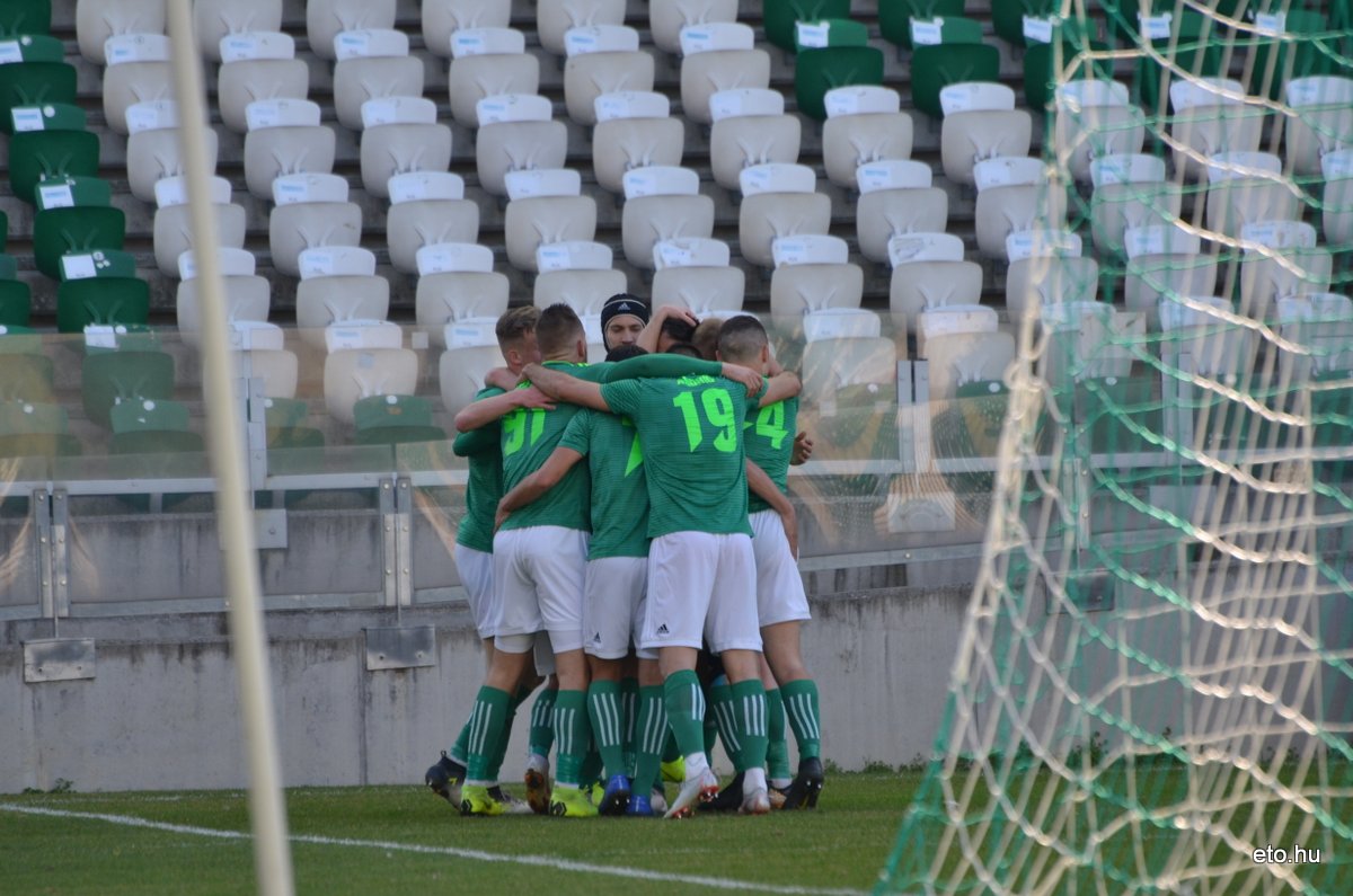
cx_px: 676
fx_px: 16879
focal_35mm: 450
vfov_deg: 3.0
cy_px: 448
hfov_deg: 4.6
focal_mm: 300
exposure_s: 1/500
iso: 320
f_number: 5.6
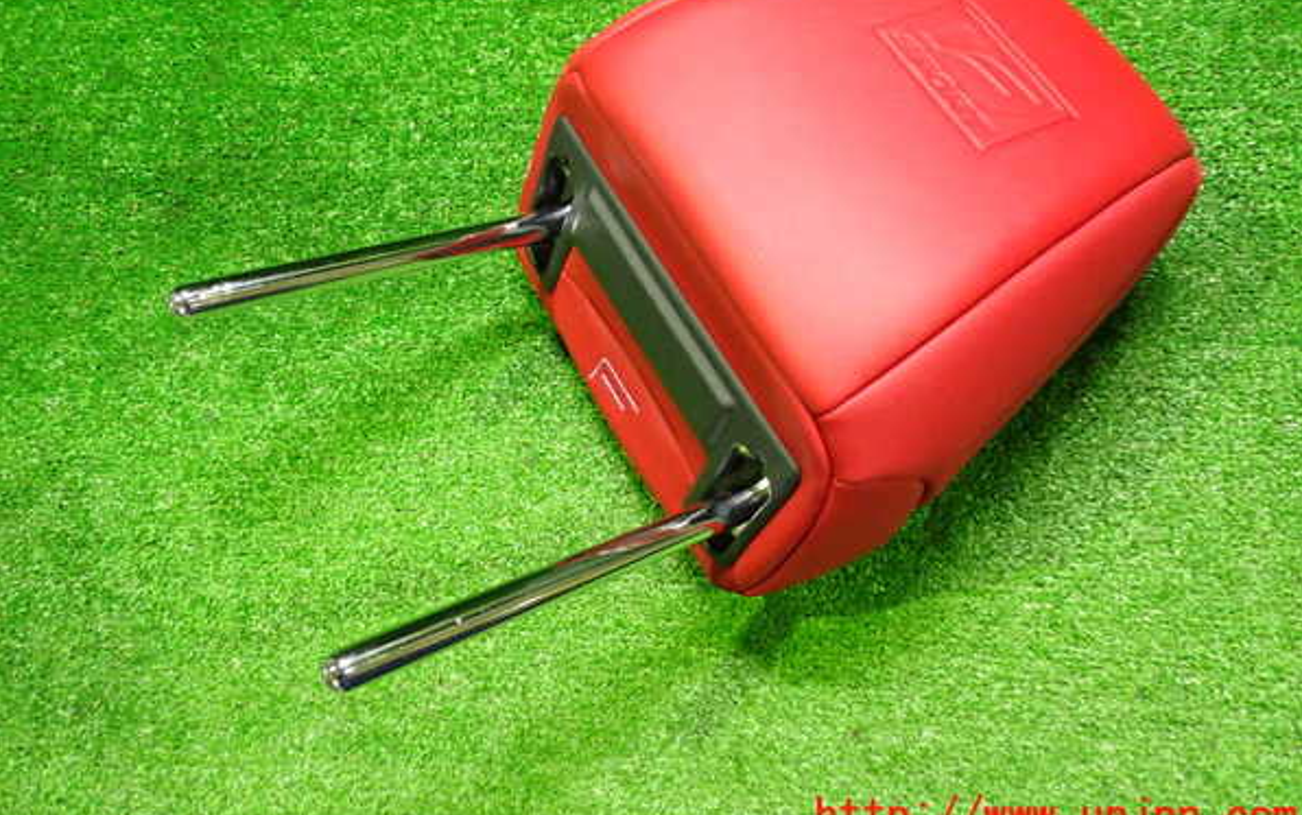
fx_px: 1136
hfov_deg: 59.6
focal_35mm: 32
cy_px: 354
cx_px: 653
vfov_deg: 39.4
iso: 640
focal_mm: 5.4
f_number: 2.3
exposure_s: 1/30
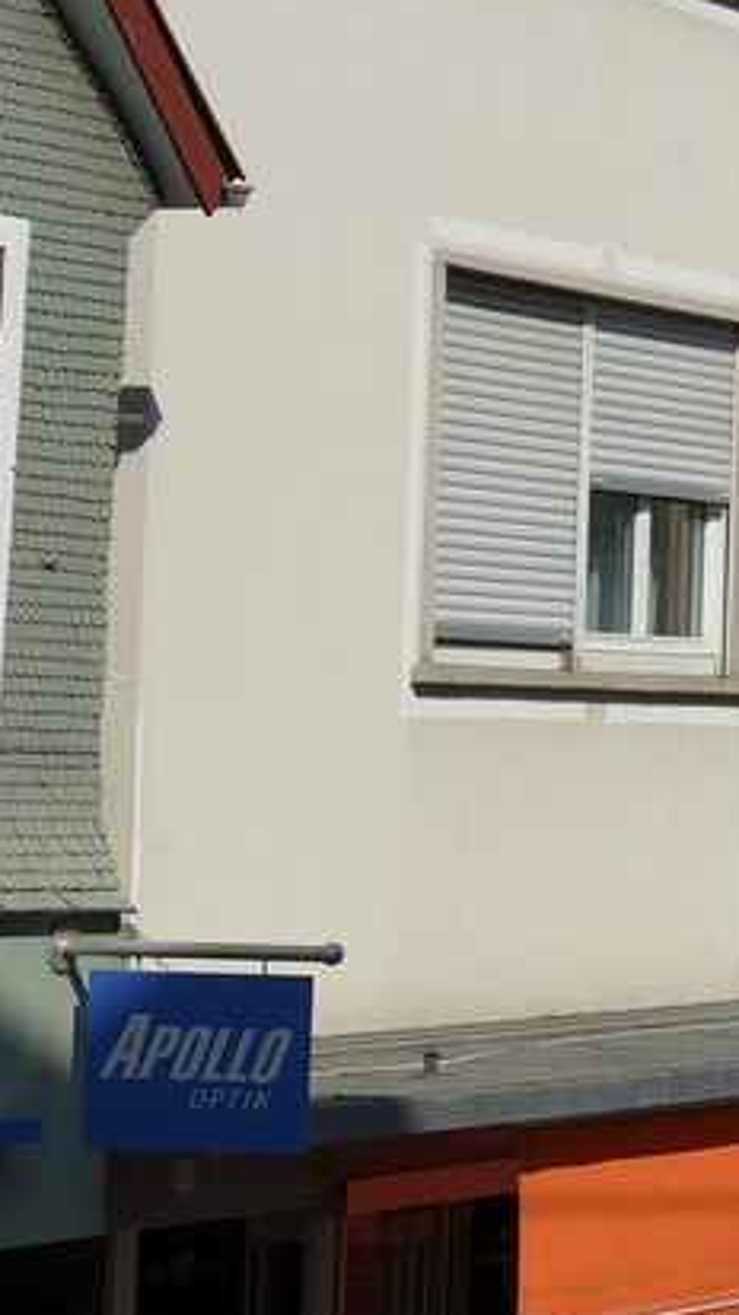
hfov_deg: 7.1
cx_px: 2131
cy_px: 484
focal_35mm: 154
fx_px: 5370
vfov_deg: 14.0
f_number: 10
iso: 200
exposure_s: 1/320
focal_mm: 38
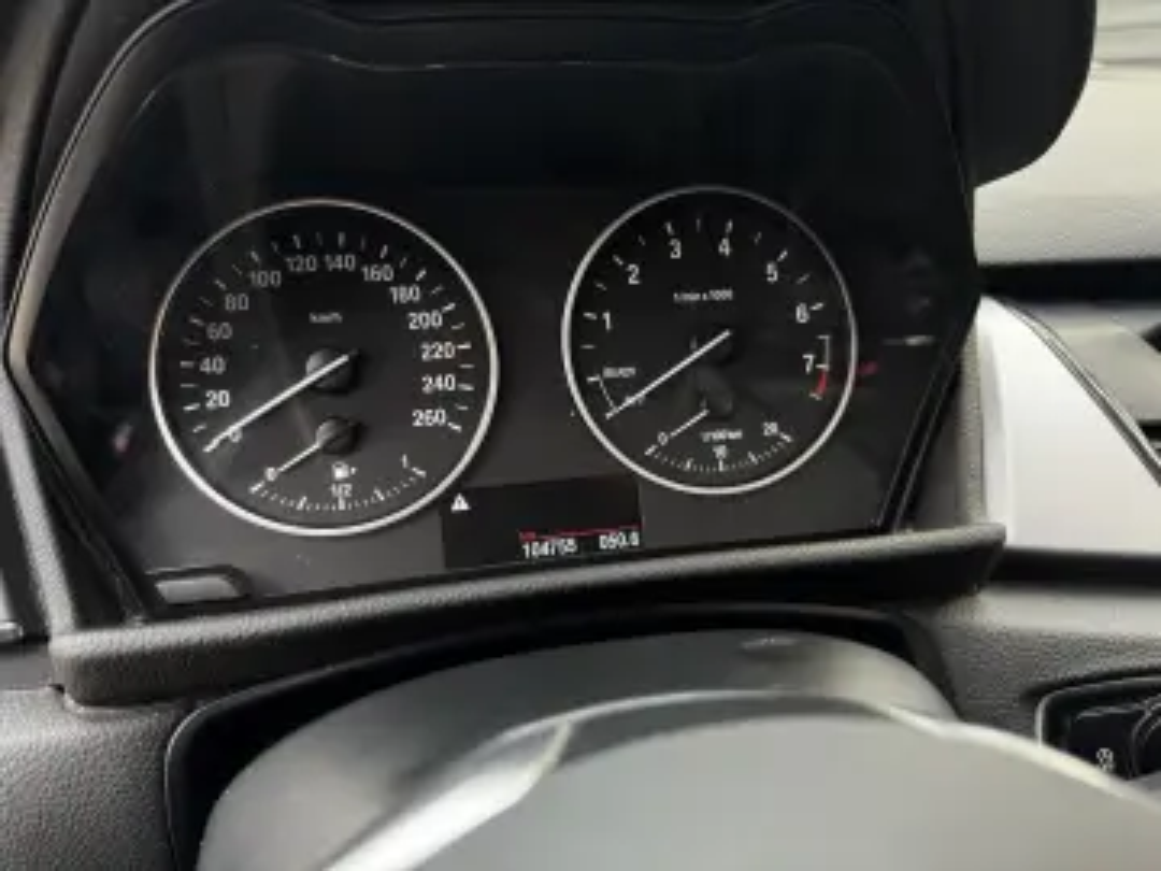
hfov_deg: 71.6
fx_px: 805
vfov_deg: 56.8
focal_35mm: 24
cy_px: 436
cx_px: 580
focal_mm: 6.76
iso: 200
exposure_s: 1/121
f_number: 1.78
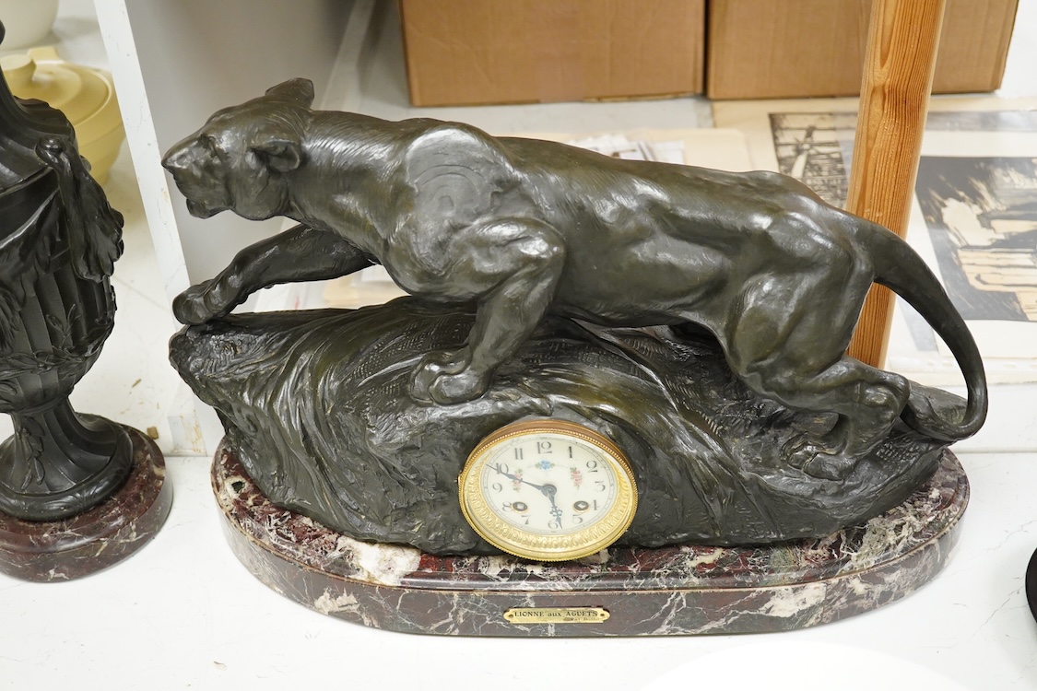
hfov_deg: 43.6
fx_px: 1296
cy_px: 346
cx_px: 518
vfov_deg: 29.9
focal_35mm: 45
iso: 2500
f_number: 5.6
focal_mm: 30
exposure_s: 1/160
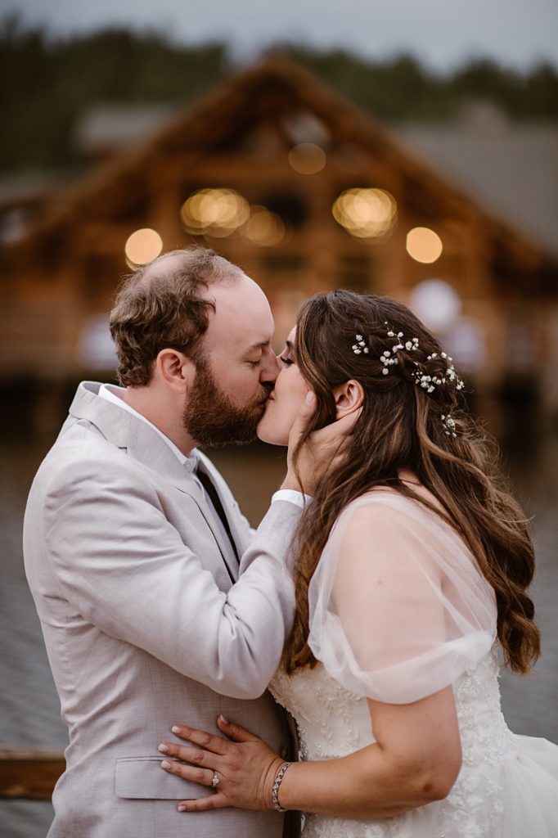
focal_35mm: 85
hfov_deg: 16.1
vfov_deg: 23.9
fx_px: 1977
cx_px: 279
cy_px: 419
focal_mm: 85
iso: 200
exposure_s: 1/1250
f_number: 1.6
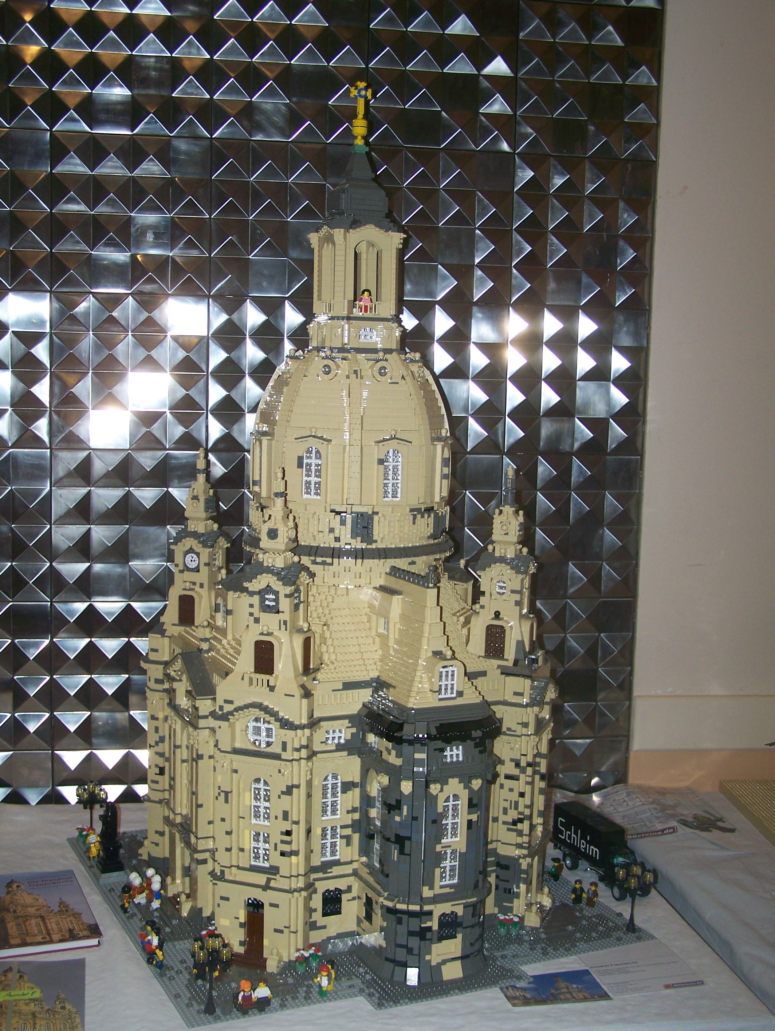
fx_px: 1431
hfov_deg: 30.3
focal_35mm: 48
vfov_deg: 39.6
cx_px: 388
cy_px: 516
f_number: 3
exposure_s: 1/60
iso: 80
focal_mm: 8
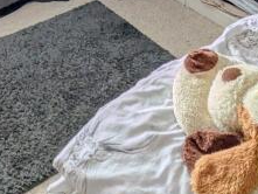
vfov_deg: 19.4
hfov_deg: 29.7
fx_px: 485
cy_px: -107
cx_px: 106
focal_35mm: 65
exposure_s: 1/50
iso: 60
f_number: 2.2
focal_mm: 1.83
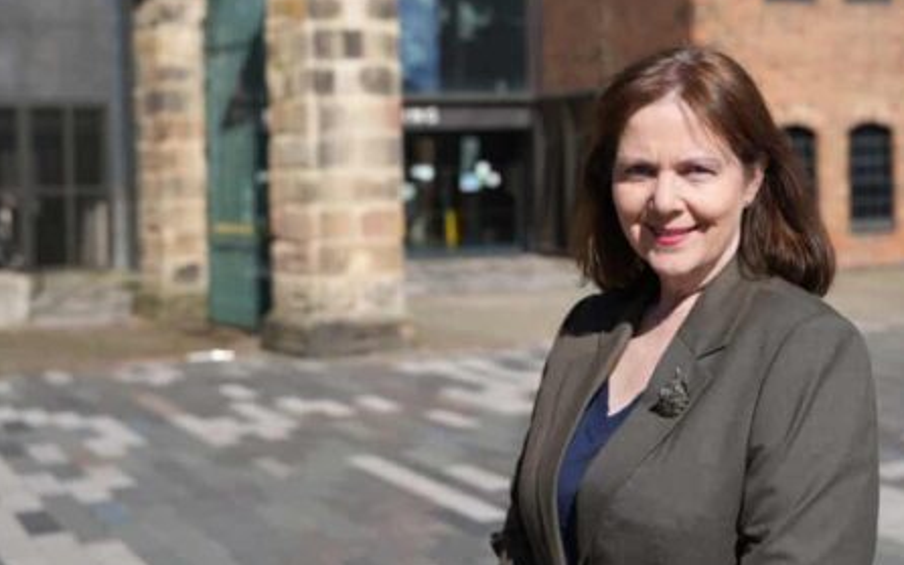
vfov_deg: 20.6
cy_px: 184
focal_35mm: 63
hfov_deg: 32.3
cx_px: 568
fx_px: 1553
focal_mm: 46
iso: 100
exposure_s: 1/1600
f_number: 3.5
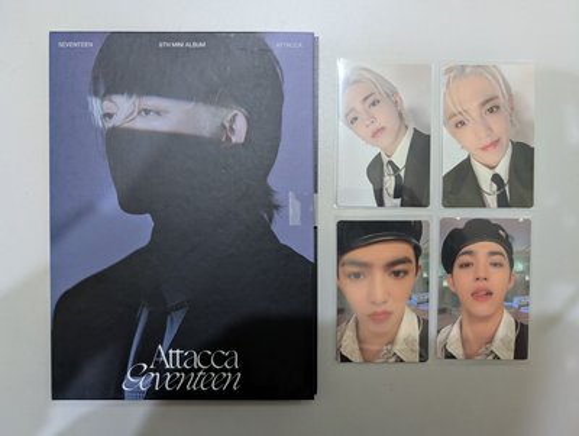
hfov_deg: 71.5
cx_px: 290
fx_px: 402
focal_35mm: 24
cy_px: 218
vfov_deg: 56.9
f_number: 1.68
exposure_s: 1/24
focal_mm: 6.9
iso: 149
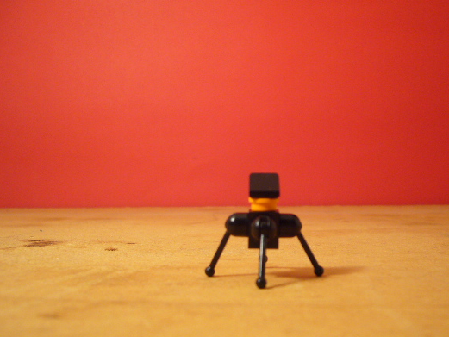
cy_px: 186
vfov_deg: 33.6
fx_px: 558
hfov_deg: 43.7
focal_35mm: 43
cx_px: 260
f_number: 2.8
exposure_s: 1/15
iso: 100
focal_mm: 5.8
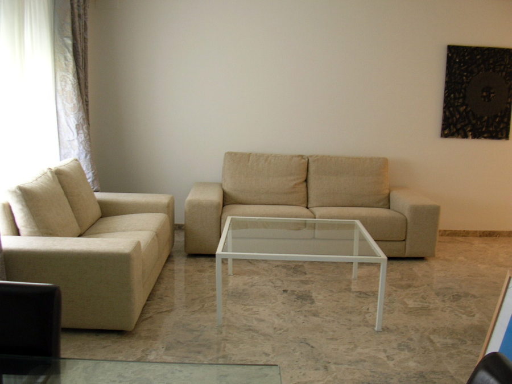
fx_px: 518
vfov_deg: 40.7
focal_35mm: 35
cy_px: 192
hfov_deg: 52.6
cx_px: 256
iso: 62
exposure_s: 1/5.8
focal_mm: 5.8
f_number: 2.8
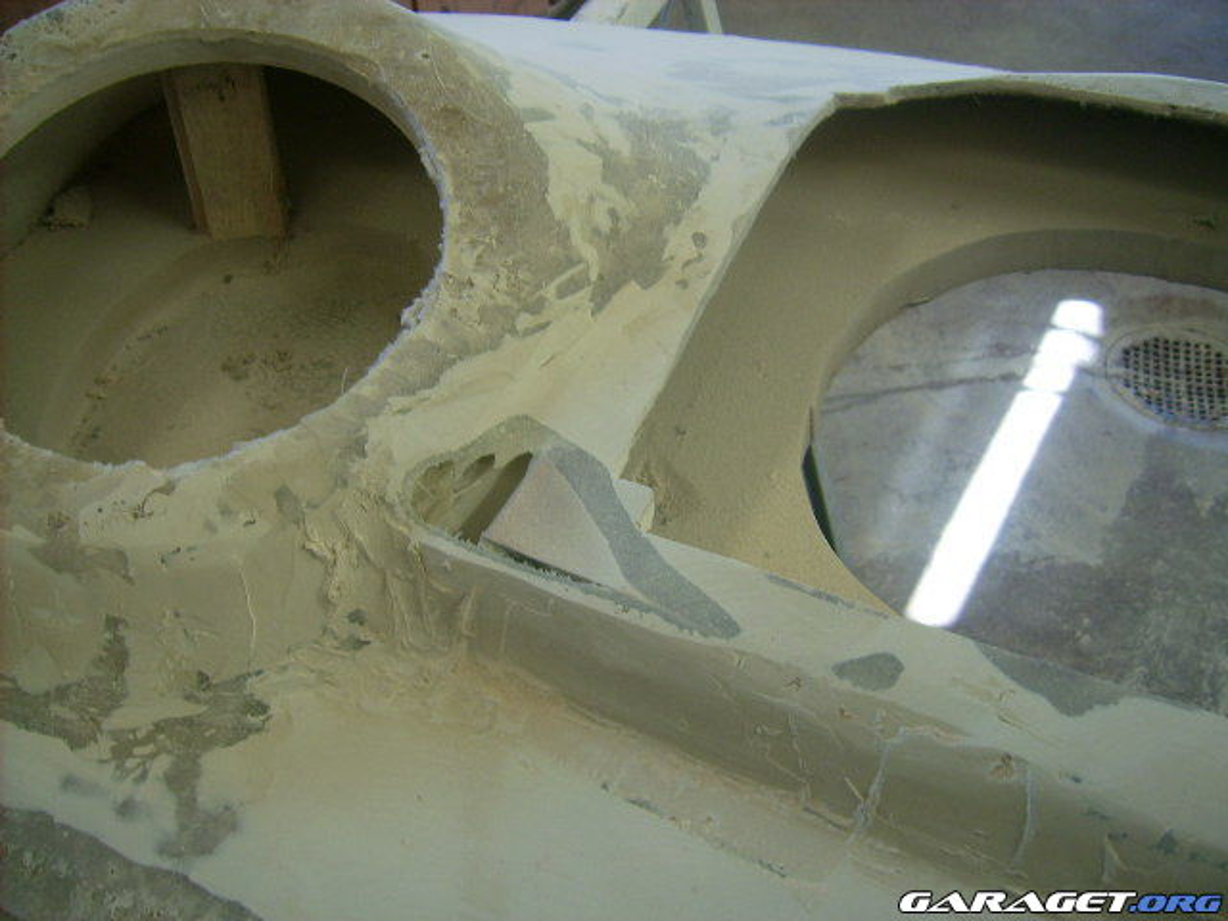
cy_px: 460
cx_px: 614
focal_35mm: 35
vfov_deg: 40.7
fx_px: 1242
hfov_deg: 52.6
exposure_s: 1/36
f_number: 2.8
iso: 50
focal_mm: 5.95
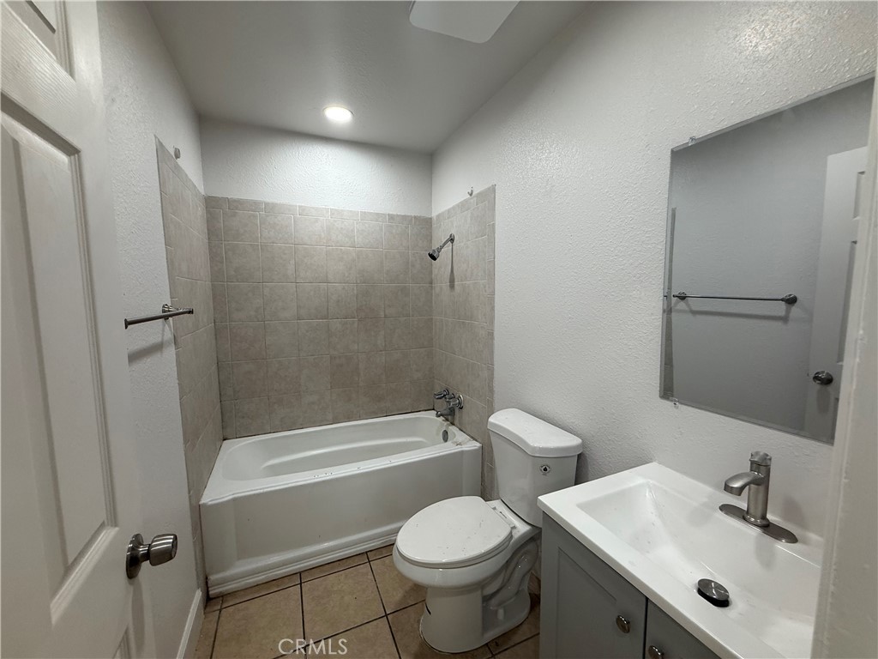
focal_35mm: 14
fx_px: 355
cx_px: 439
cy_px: 330
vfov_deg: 85.7
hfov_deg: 102.1
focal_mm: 2.22
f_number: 2.2
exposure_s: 1/120
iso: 125
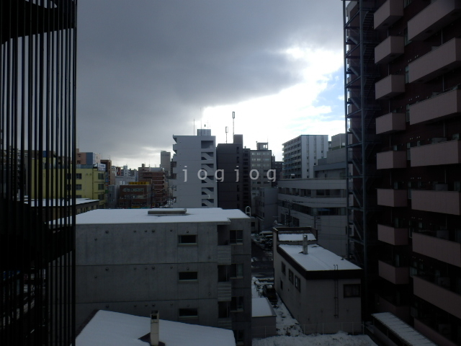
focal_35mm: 24
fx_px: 320
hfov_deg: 71.6
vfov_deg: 56.8
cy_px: 173
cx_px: 230
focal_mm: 4.2
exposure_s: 1/160
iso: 80
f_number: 7.9
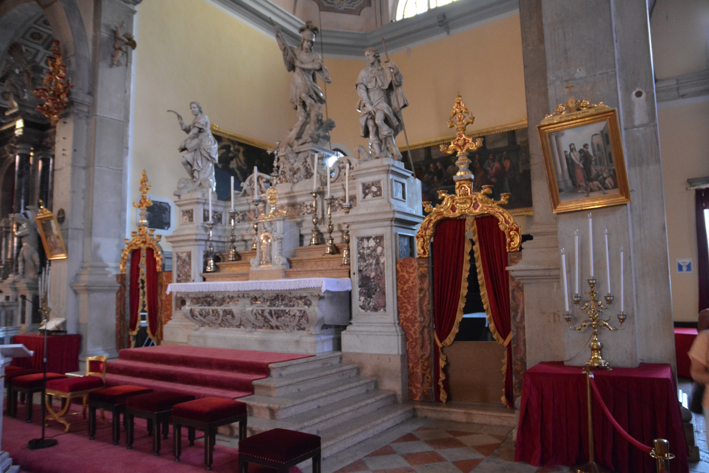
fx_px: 502
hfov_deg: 70.4
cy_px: 236
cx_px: 354
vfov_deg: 50.4
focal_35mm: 26
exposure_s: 1/6
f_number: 2.8
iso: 3200
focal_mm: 17
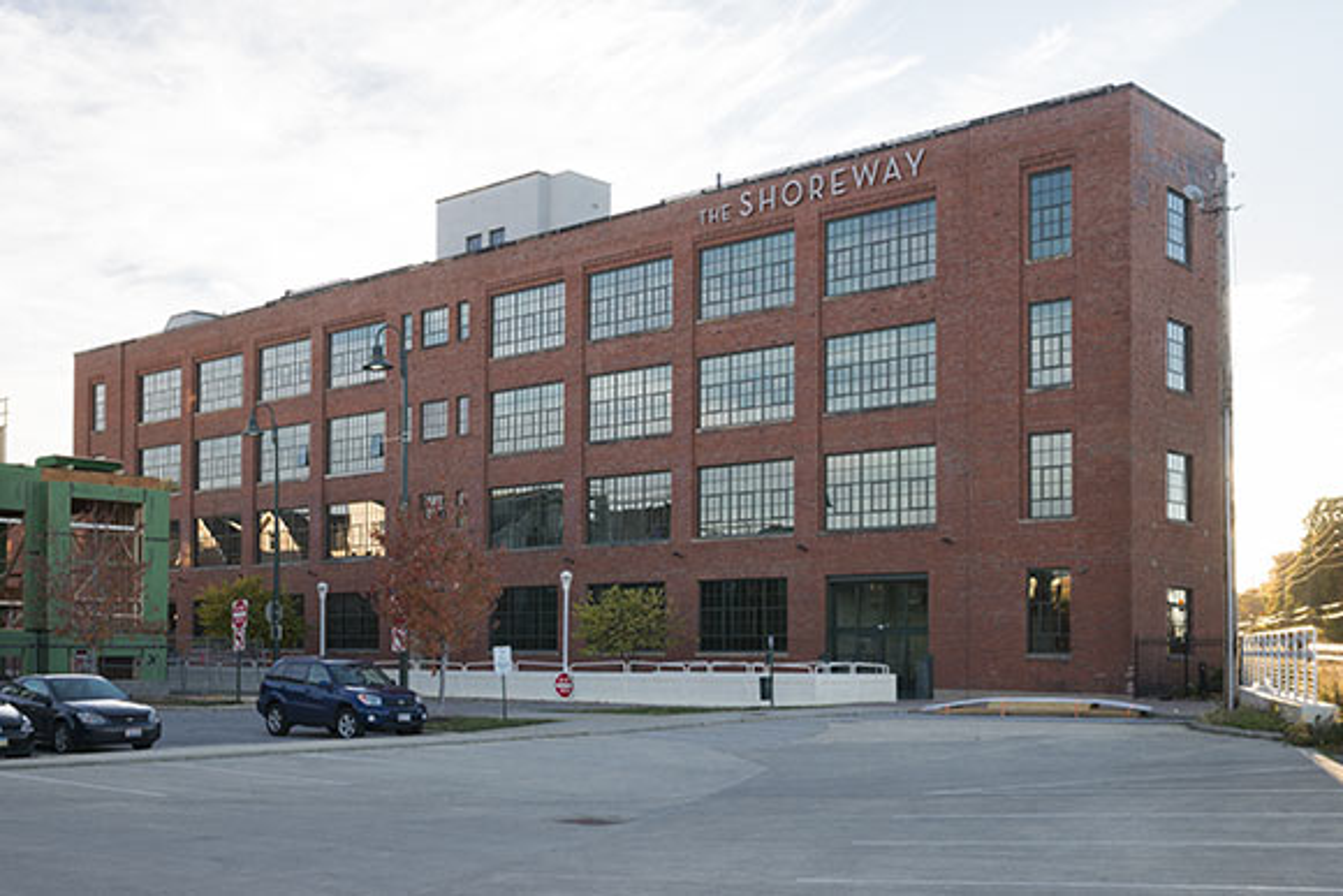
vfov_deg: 36.9
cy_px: 448
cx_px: 672
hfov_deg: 53.1
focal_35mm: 36
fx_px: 1343
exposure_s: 1/180
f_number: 13
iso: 400
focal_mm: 36
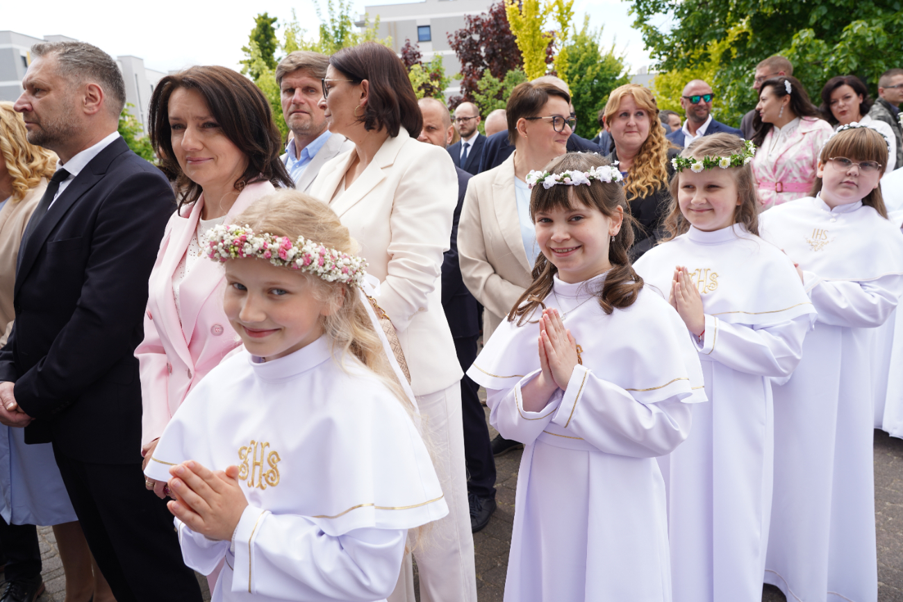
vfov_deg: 45.0
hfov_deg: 63.7
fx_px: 727
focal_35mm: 29
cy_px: 301
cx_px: 452
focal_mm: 29
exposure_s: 1/160
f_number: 7.1
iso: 160
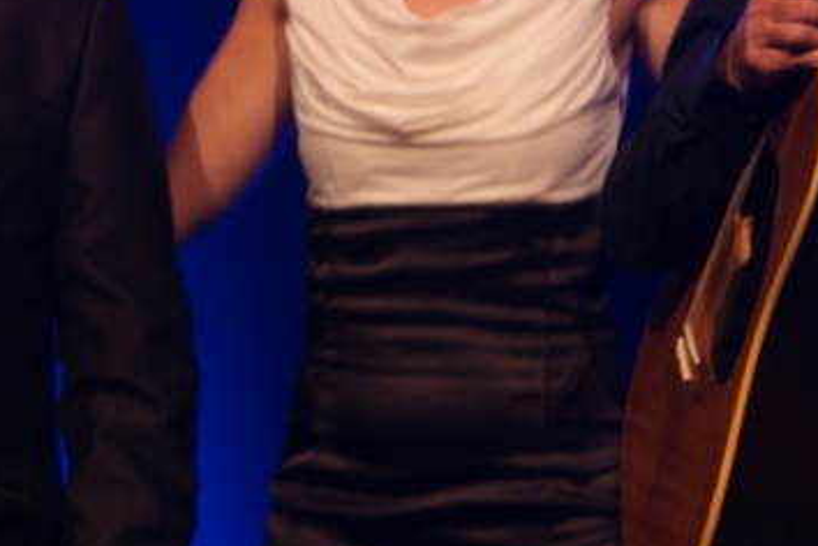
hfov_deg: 10.3
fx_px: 4526
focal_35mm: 199
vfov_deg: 6.9
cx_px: 492
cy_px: 51
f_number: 4.5
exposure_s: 1/15
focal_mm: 55
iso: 800
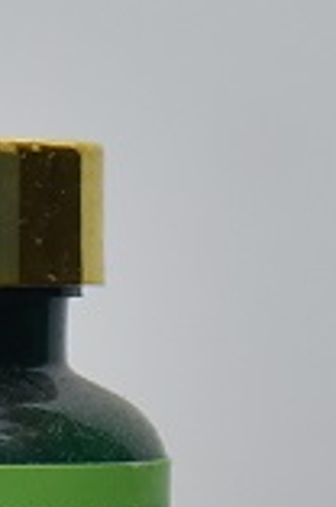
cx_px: -84
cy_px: 778
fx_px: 3867
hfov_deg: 5.0
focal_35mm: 275
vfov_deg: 7.4
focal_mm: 82
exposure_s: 1/125
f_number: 4.5
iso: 1600
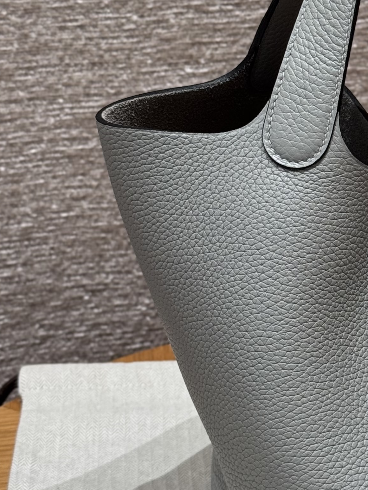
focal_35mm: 125
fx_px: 1772
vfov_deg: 15.8
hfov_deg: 11.6
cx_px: 450
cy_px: 190
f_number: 1.78
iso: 100
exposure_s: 1/100
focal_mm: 6.76
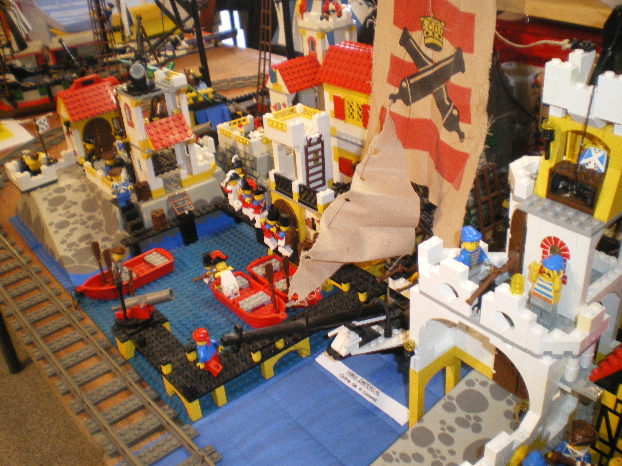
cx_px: 311
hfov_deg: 51.4
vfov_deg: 39.7
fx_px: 647
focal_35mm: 36
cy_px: 233
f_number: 3.1
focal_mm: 6.3
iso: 400
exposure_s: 1/50
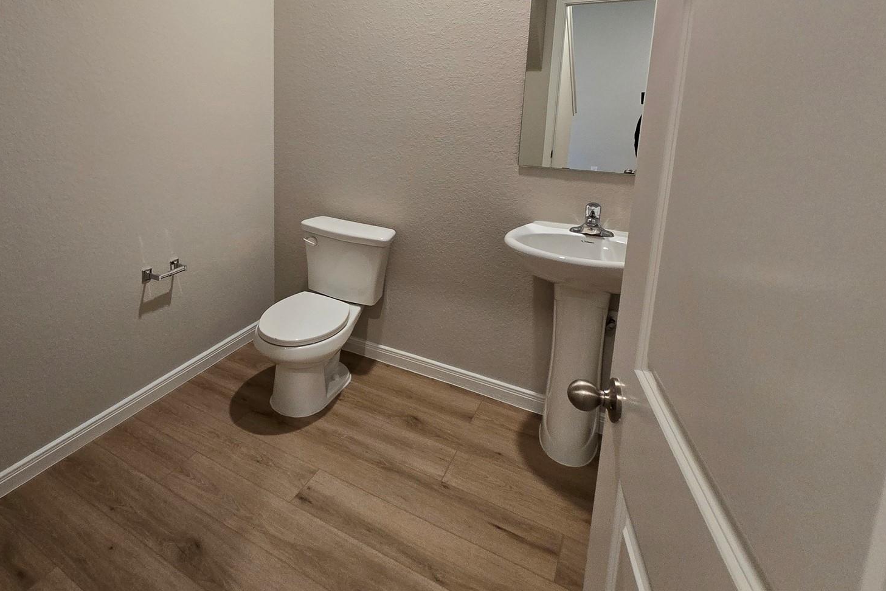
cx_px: 299
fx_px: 468
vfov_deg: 62.1
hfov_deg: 84.1
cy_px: 174
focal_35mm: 19
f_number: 2.2
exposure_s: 1/60
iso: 250
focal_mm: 2.2
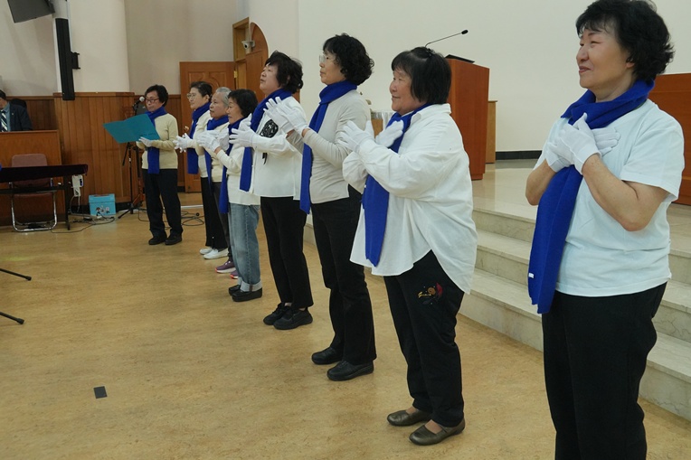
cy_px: 230
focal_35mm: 34
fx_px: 662
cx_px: 346
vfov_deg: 38.3
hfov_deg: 55.1
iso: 3200
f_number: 6.3
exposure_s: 1/160
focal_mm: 23
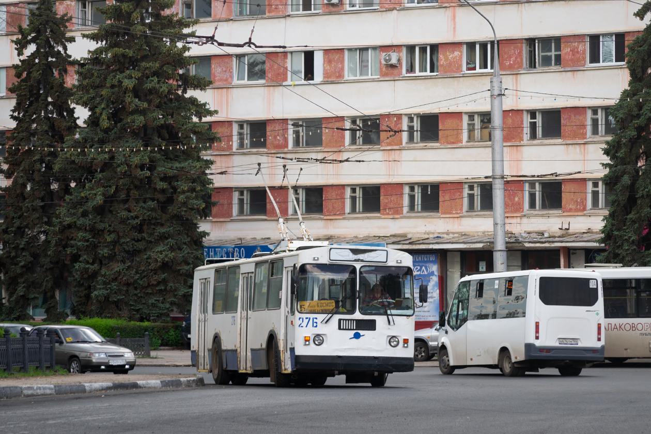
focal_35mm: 147
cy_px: 217
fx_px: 2658
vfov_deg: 9.3
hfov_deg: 14.0
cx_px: 326
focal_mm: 98
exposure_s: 1/500
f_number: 4.5
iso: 400
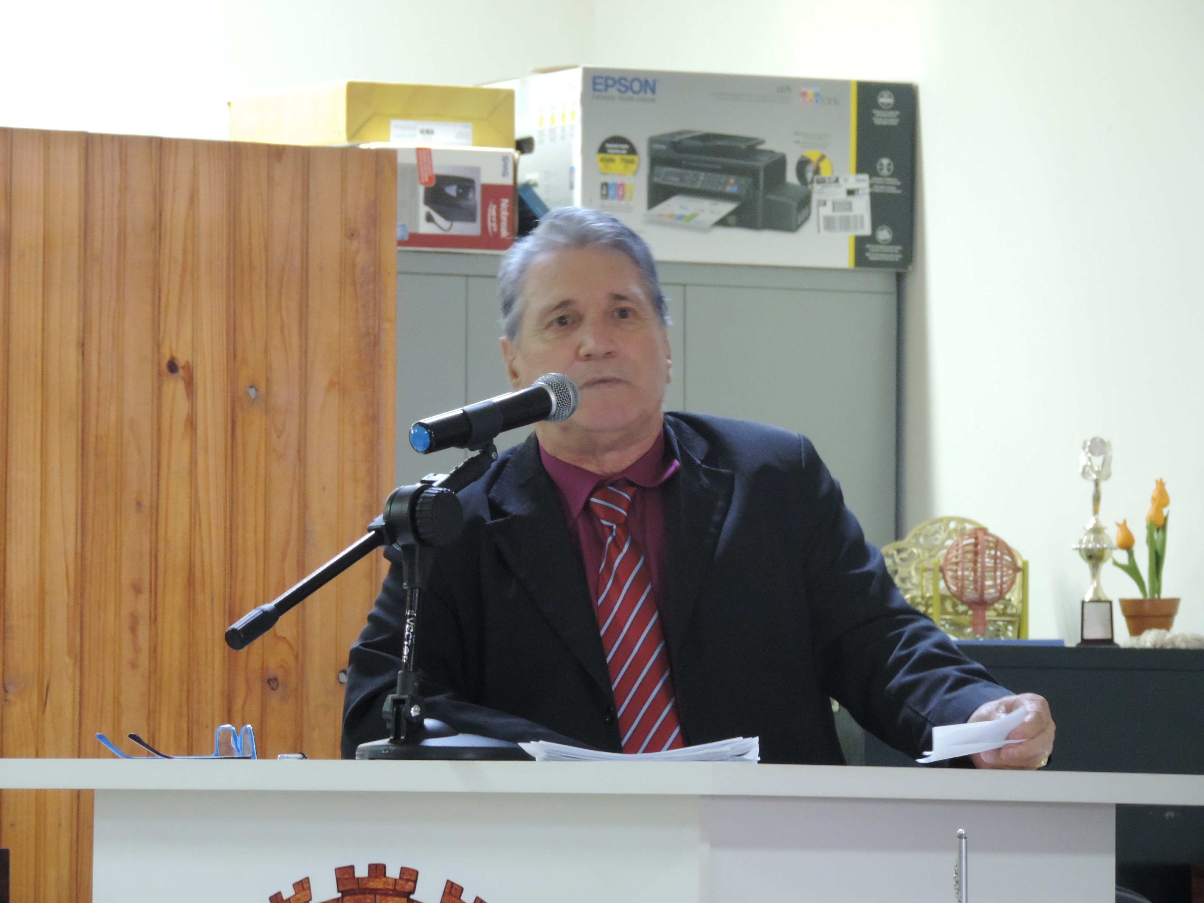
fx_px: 8695
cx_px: 602
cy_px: 452
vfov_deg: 5.9
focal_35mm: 250
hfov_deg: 7.9
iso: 800
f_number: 4.7
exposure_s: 1/8
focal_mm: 44.5
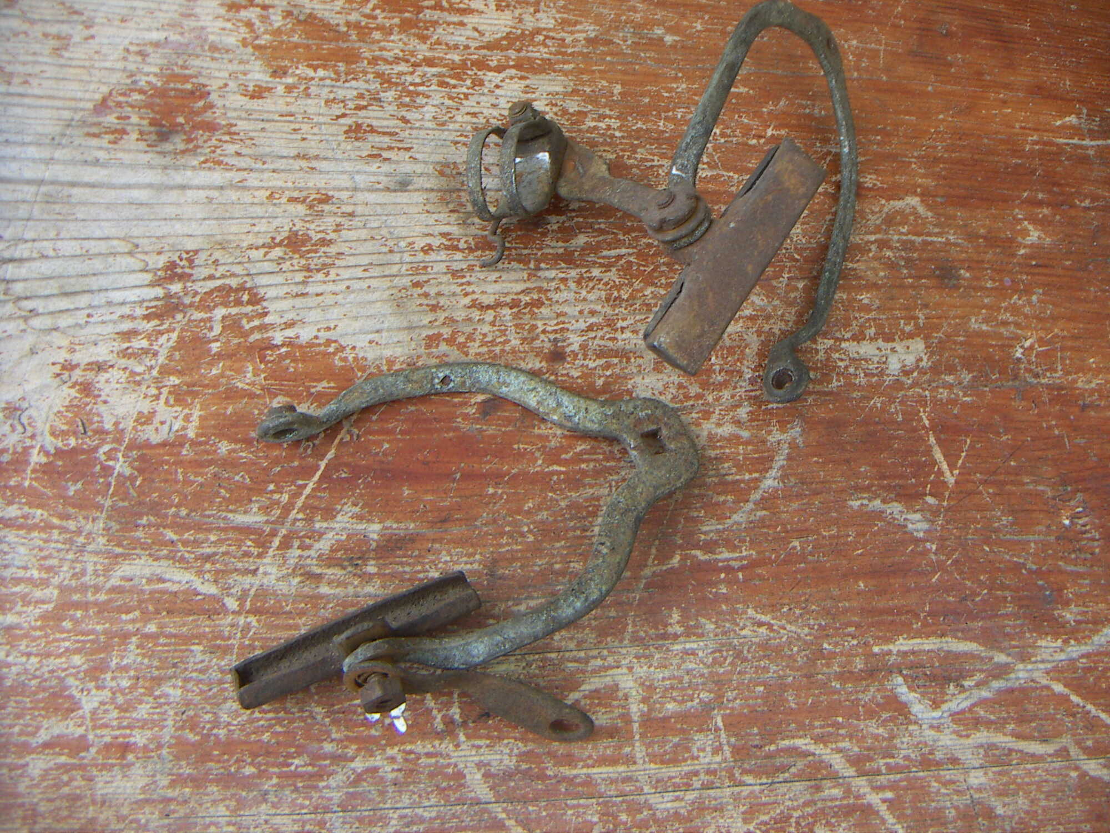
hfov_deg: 51.4
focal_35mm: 36
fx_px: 1154
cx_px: 555
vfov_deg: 39.7
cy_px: 416
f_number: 2.8
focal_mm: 4.7
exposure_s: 1/50
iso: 50
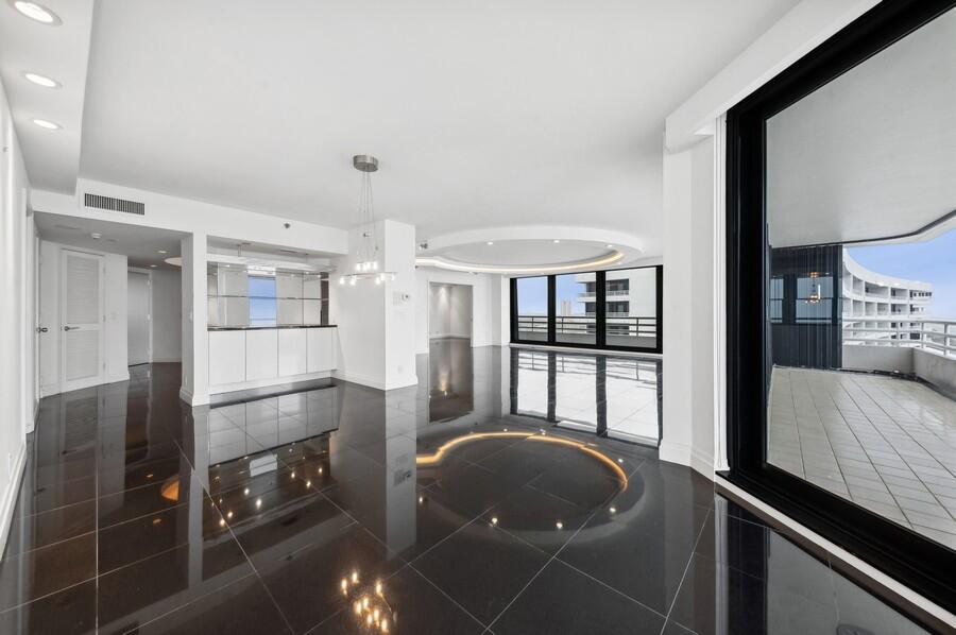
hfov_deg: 112.7
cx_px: 478
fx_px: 318
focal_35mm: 12
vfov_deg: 89.9
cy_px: 318
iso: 100
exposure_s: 1/5
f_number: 8
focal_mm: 12
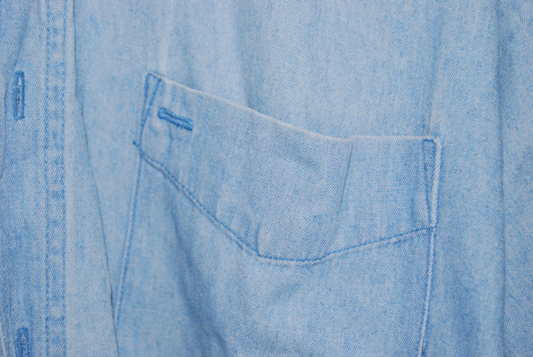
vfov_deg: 17.5
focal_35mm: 78
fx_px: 1156
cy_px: 178
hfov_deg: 26.0
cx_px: 266
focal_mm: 52
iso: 1600
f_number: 5.6
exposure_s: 1/60
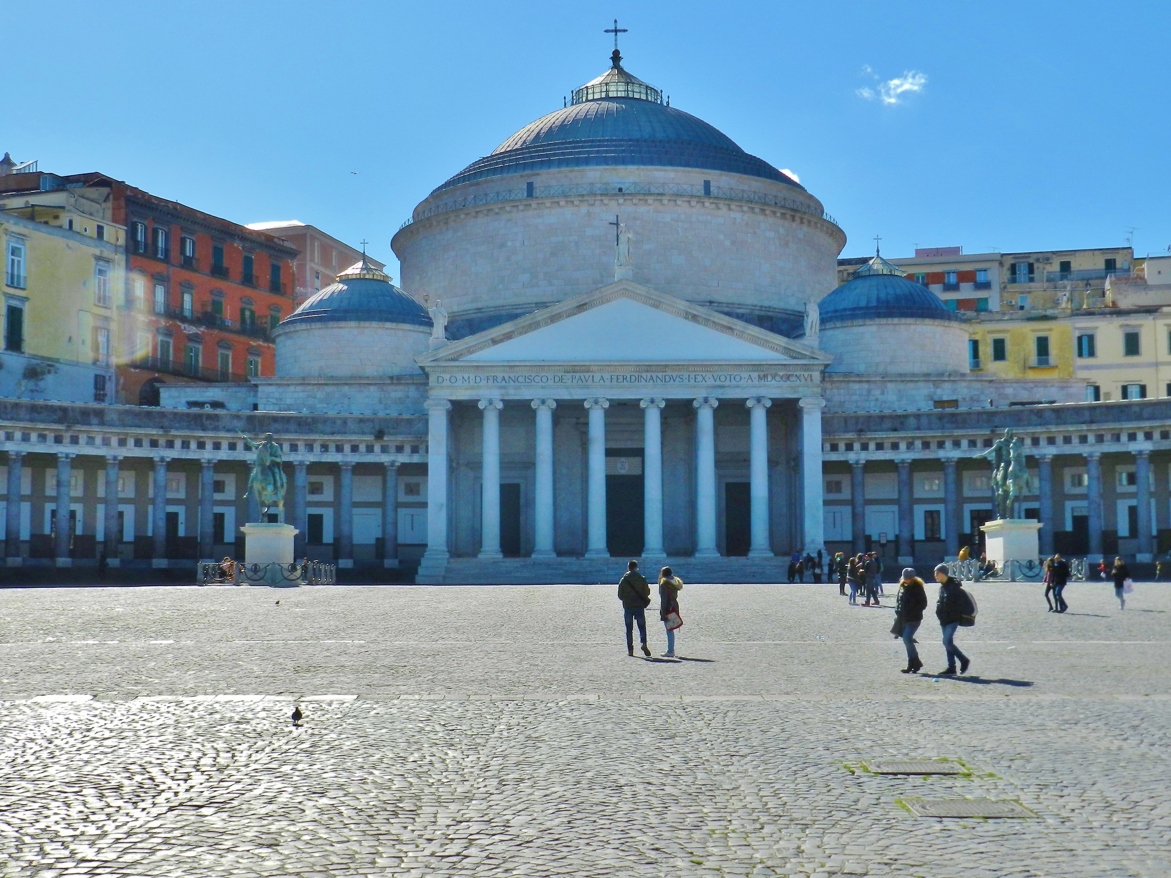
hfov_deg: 41.2
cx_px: 586
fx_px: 1556
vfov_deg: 31.5
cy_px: 439
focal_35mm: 46
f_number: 5
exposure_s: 1/800
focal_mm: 8.1
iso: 160
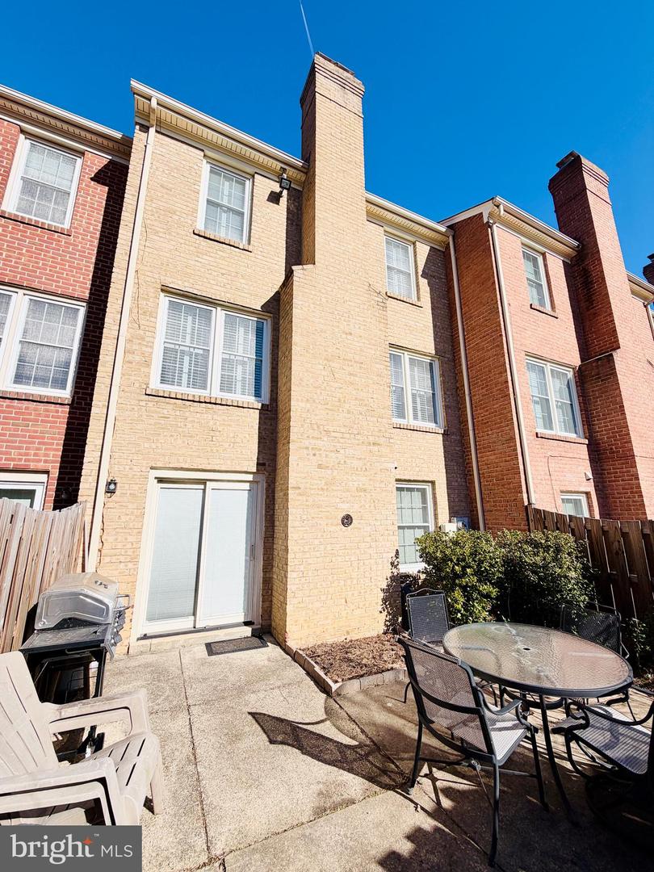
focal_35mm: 14
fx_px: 353
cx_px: 327
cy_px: 436
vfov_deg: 102.1
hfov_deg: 85.7
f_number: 2.2
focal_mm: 2.22
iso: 20
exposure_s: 1/1189
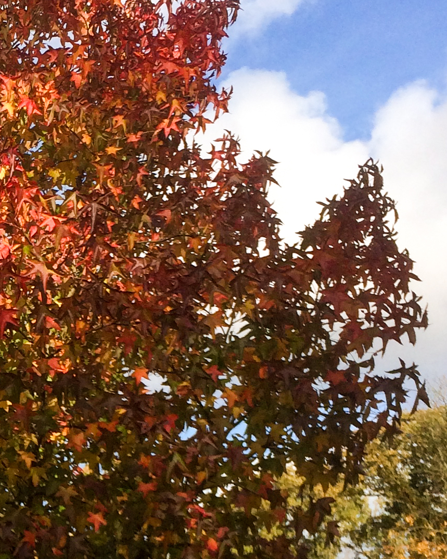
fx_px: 1422
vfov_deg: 22.0
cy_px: 443
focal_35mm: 86
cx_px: -135
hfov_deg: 16.8
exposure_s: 1/1786
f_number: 2.2
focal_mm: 4.15
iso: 32
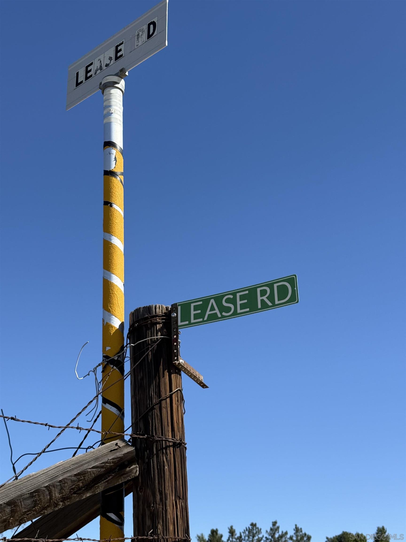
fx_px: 751
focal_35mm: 48
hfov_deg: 30.3
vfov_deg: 39.7
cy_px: 271
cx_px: 203
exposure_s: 1/3891
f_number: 1.78
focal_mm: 6.76
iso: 64
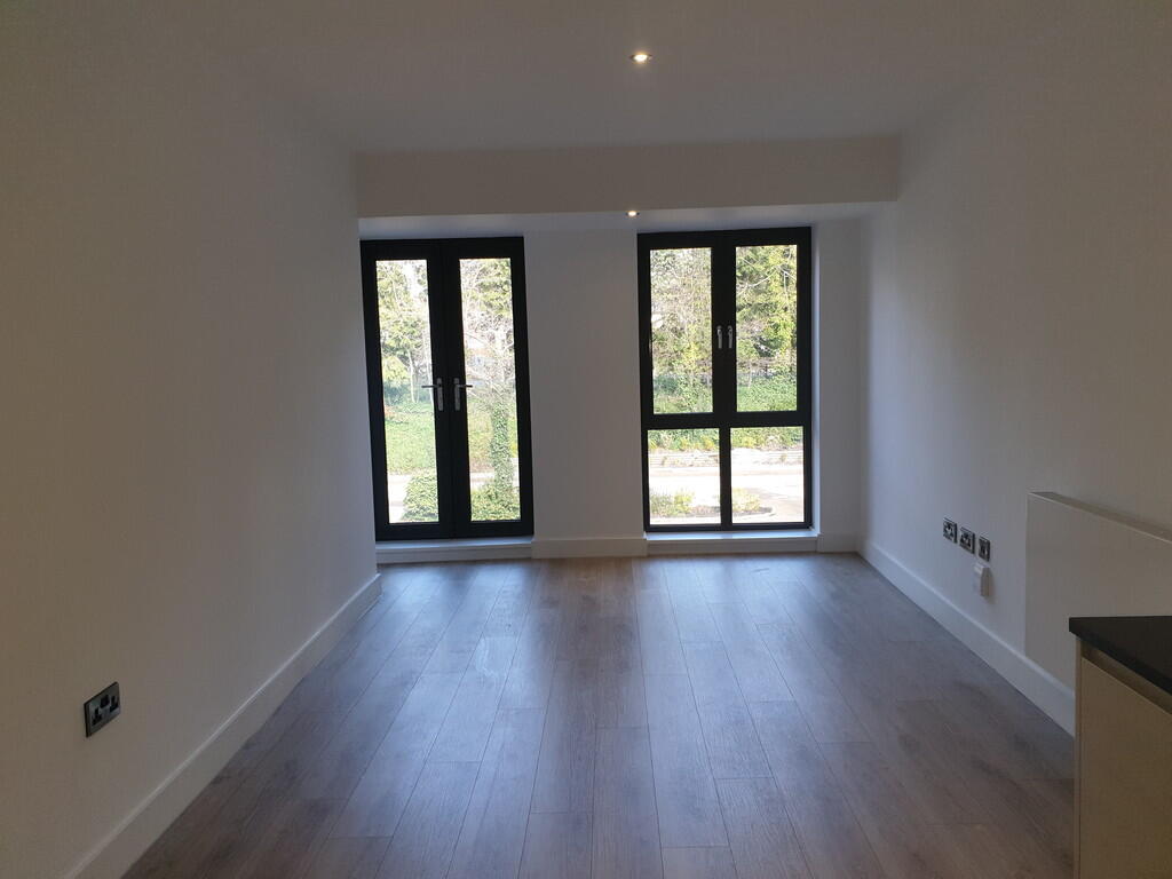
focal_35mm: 26
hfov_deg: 67.3
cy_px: 440
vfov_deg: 53.1
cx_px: 586
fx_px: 880
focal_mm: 4.3
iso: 80
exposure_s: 1/100
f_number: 2.4
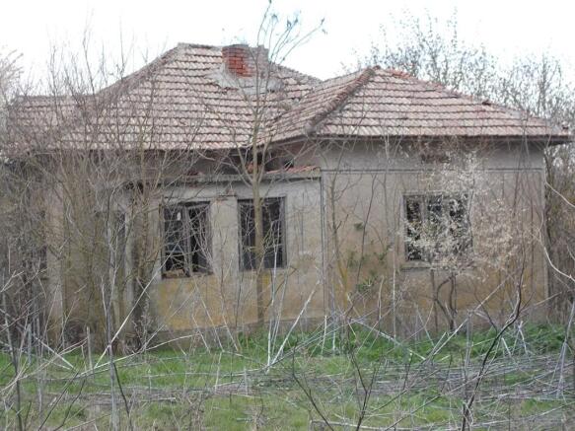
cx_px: 288
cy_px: 216
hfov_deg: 25.7
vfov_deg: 19.4
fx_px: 1262
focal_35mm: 76
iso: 80
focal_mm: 13.5
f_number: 5.8
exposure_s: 1/100
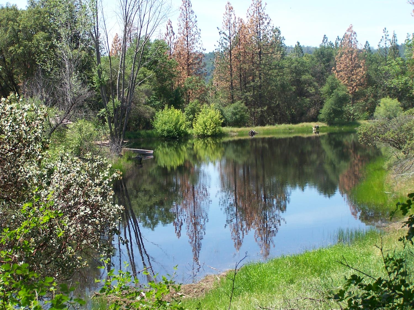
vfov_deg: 21.9
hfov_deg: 29.0
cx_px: 207
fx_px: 801
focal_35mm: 67
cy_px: 155
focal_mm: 11.1
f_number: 3.2
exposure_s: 1/350
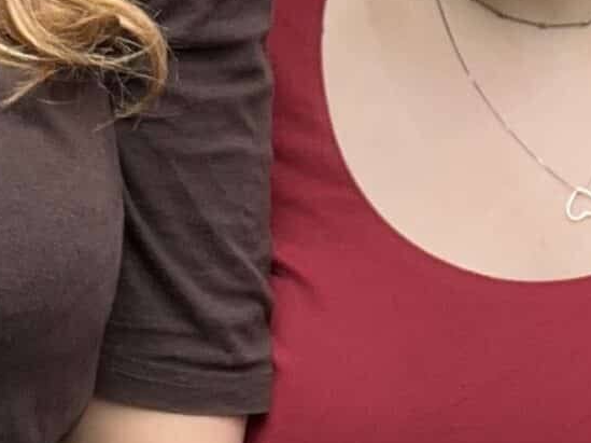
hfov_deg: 13.8
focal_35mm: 140
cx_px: 674
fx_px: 2389
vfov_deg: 9.7
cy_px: -525
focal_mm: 2.71
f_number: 2.2
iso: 32
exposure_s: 1/326
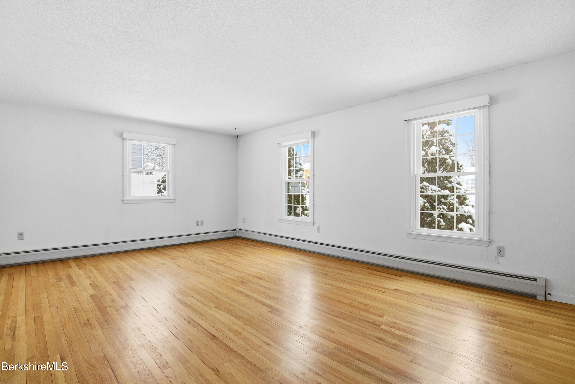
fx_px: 264
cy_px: 192
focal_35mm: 16
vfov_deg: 72.1
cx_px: 288
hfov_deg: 95.0
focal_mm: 11
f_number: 7.1
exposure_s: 1/250
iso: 800
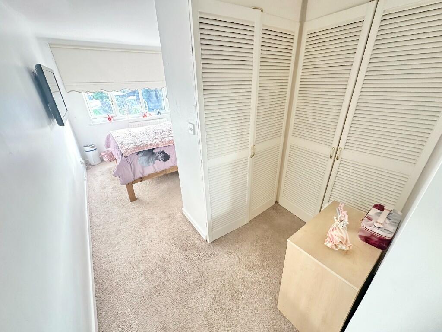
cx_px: 221
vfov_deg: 85.7
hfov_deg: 102.1
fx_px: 179
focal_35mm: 14
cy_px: 166
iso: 320
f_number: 2.2
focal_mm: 2.22
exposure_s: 1/60
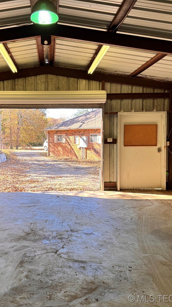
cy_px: 154
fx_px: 284
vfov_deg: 56.6
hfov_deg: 33.4
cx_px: 55
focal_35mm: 35
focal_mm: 6.76
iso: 64
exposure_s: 1/151
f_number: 1.78
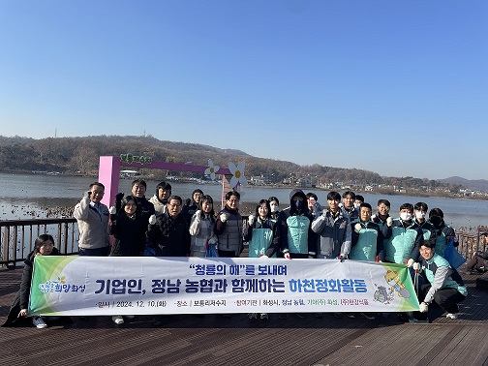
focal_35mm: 26
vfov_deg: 53.1
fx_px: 367
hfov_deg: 67.3
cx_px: 244
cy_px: 183
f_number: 1.6
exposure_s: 1/3125
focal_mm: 4.2
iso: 32
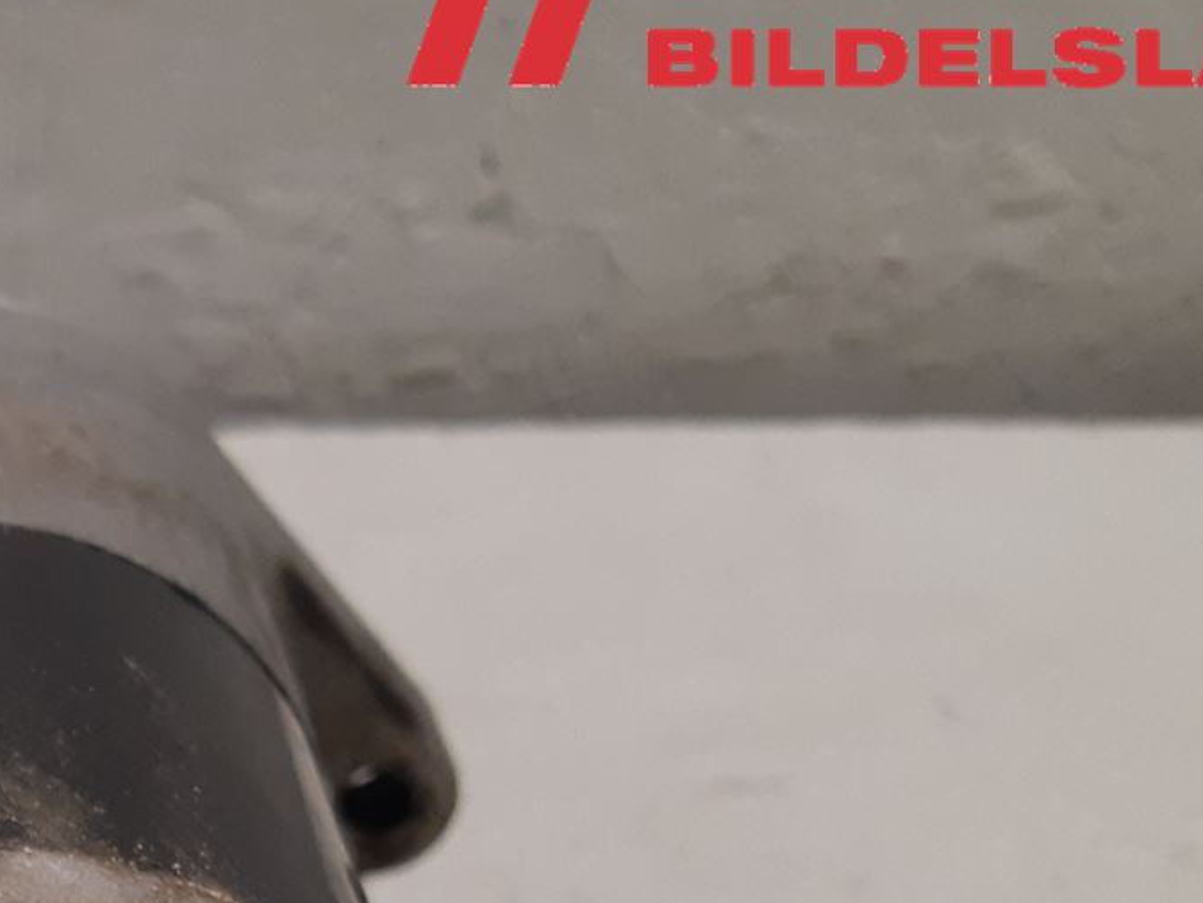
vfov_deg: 17.6
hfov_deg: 22.3
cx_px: -325
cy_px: 1155
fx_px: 2746
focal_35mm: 79
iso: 160
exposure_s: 1/50
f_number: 1.7
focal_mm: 3.93
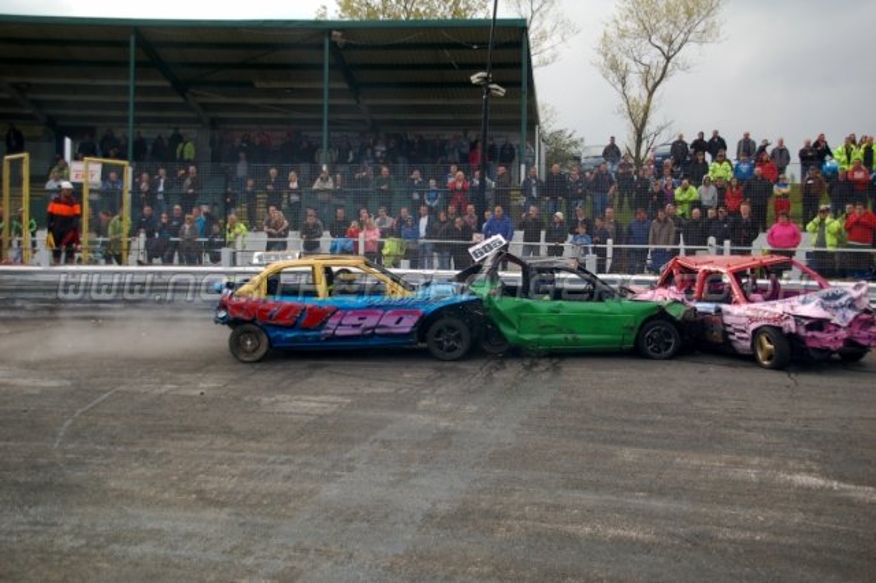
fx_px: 1131
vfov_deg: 28.9
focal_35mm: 46
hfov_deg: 42.3
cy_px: 292
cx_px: 438
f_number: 4.5
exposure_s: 1/1000
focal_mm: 31
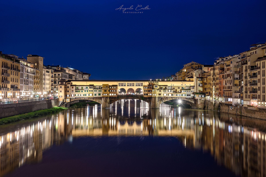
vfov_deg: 31.1
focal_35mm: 43
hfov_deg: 45.5
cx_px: 133
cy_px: 88
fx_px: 318
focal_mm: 43
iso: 100
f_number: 9
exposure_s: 13
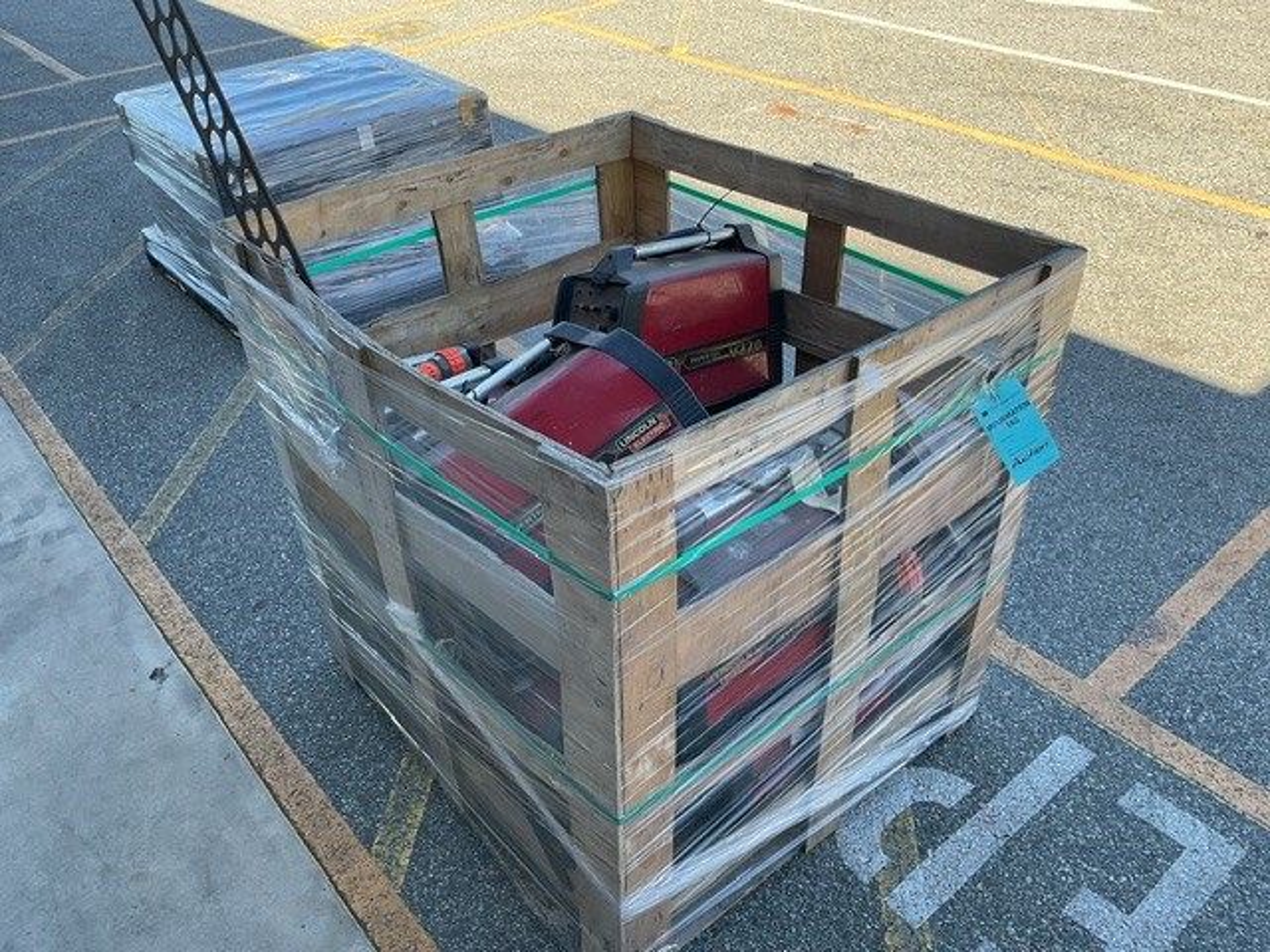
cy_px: 476
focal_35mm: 29
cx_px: 635
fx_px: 1064
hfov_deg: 61.7
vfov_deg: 48.2
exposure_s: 1/216
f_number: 1.8
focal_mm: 3
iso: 16
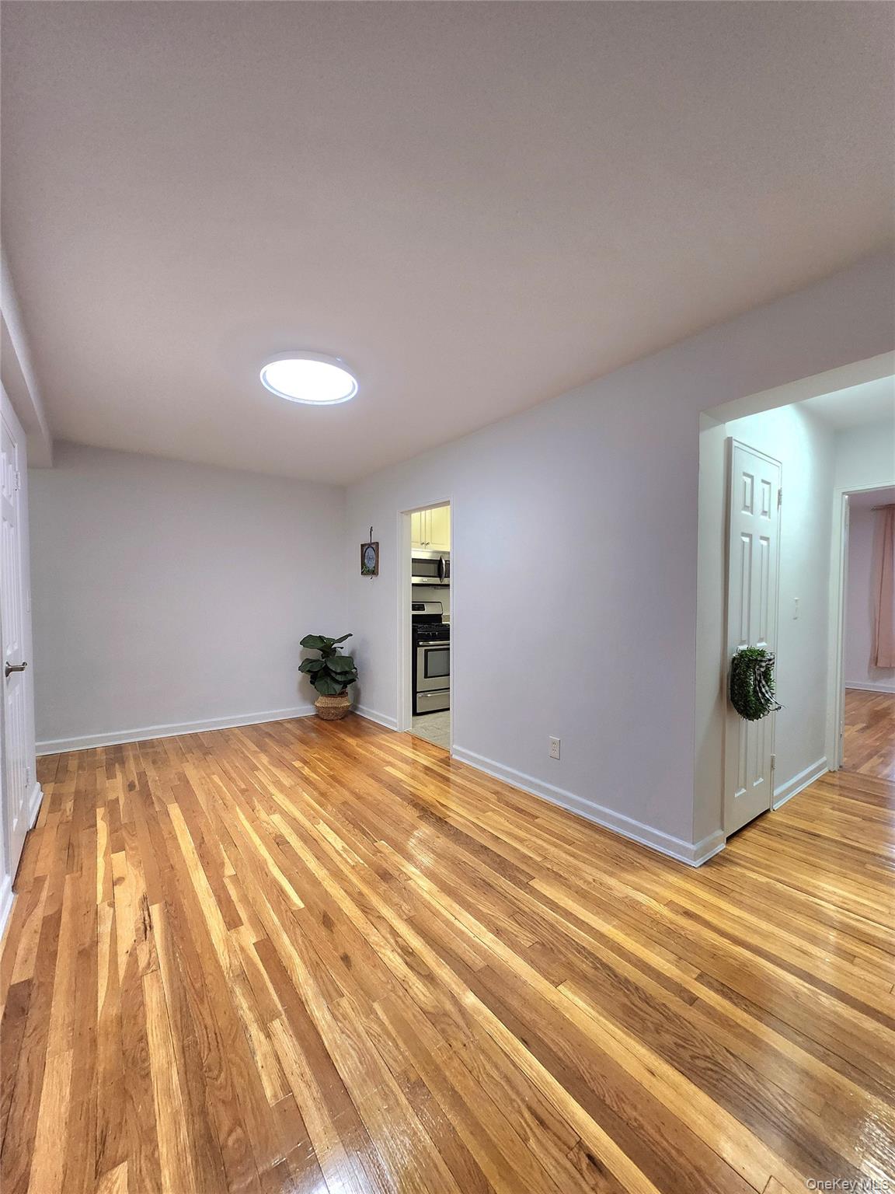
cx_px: 448
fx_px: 448
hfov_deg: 89.9
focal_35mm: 13
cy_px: 597
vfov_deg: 106.2
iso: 250
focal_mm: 1.74
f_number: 2.2
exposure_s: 1/60.2
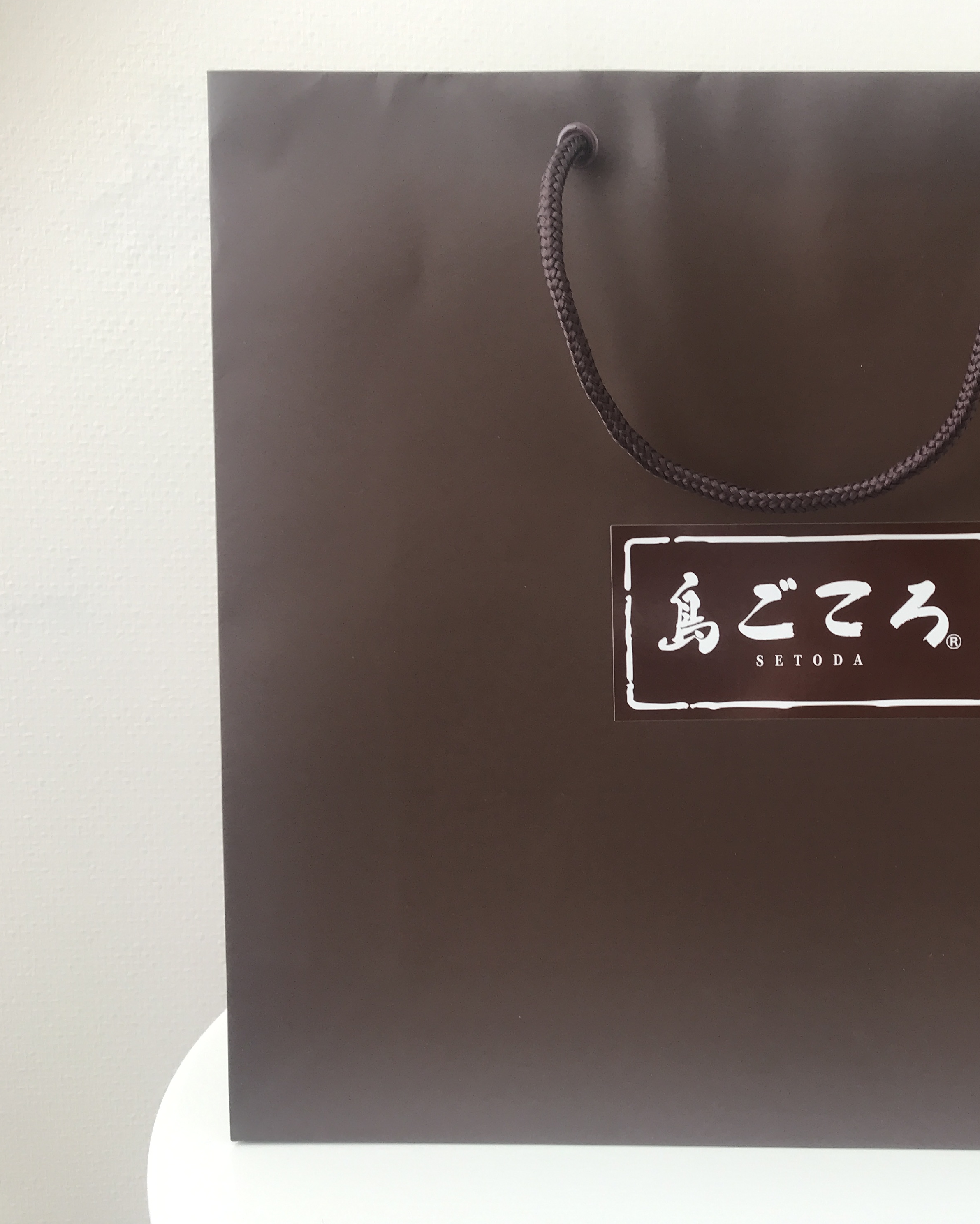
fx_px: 1341
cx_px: 813
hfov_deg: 38.3
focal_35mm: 37
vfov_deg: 49.1
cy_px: 603
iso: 25
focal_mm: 3.99
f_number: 1.8
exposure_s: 1/60
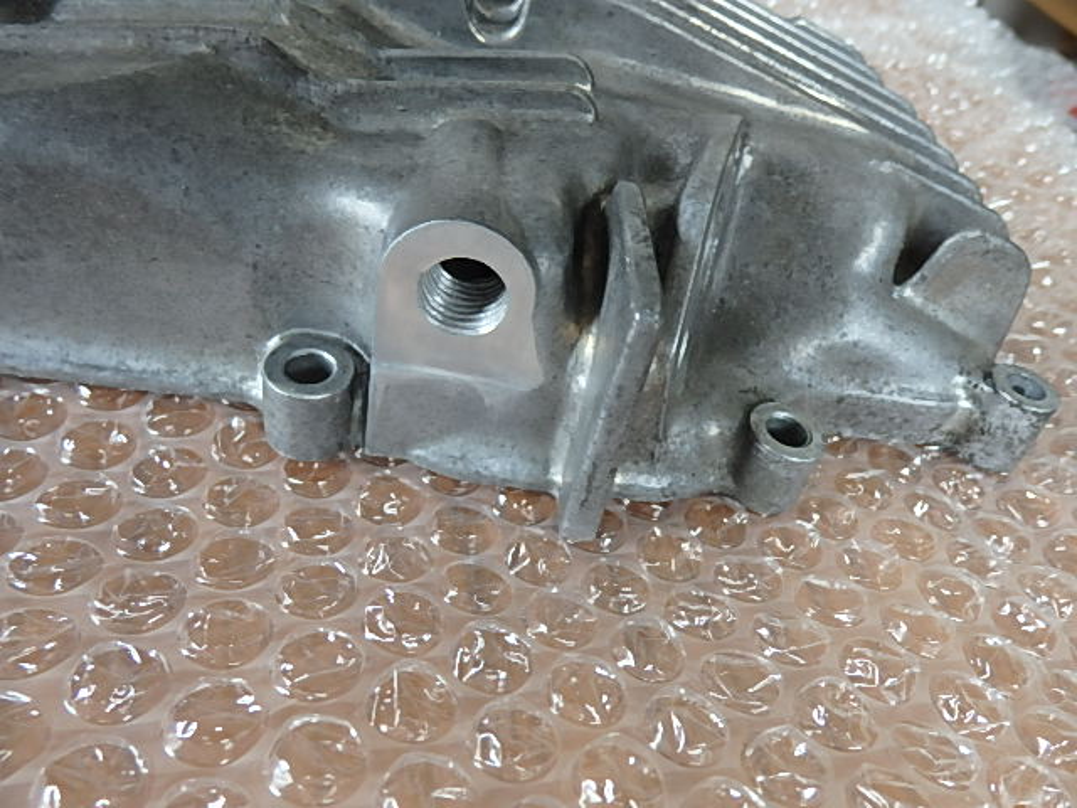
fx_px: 778
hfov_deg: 69.4
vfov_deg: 54.9
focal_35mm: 25
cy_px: 404
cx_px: 538
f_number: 3
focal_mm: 4.5
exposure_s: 1/40
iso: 125
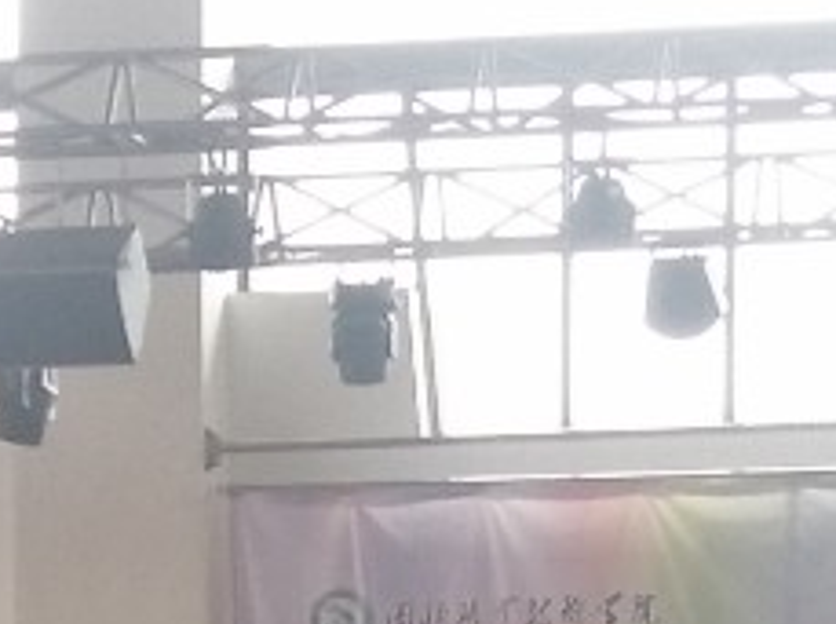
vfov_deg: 8.2
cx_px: 234
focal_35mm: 168
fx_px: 4051
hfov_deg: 11.8
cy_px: 1467
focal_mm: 4.1
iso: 60
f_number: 1.7
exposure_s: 1/109
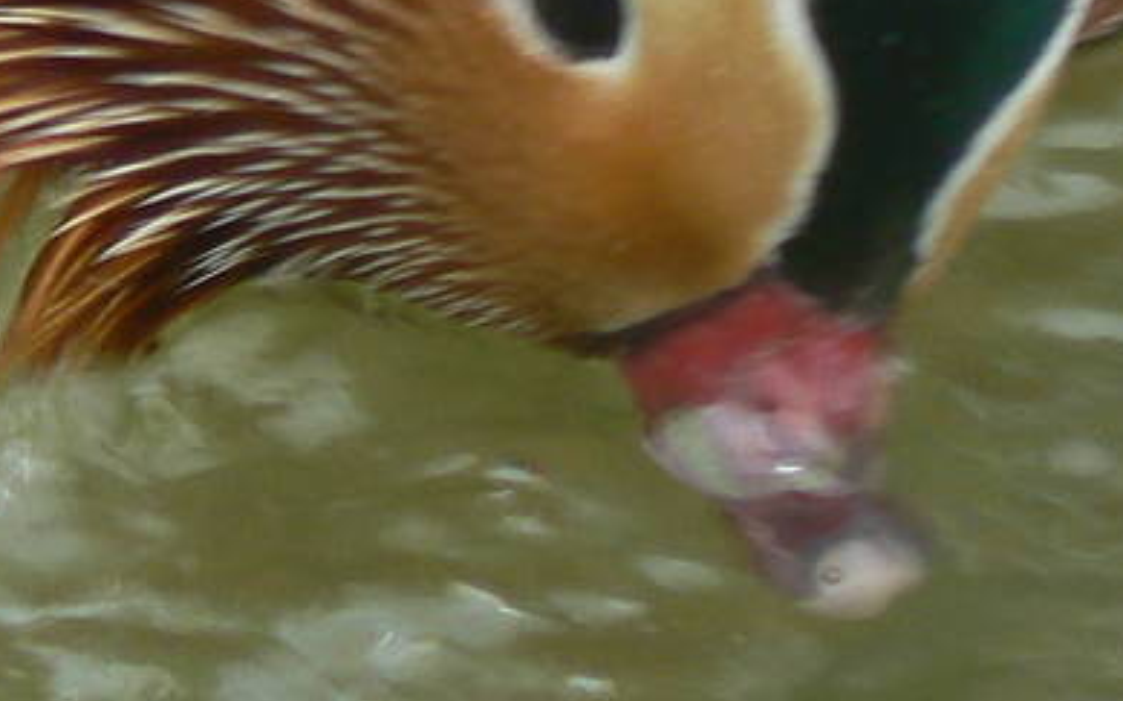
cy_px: -314
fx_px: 57683
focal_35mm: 1885
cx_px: 101
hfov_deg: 1.1
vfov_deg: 0.7
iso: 80
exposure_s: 1/100
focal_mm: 72
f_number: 5.6
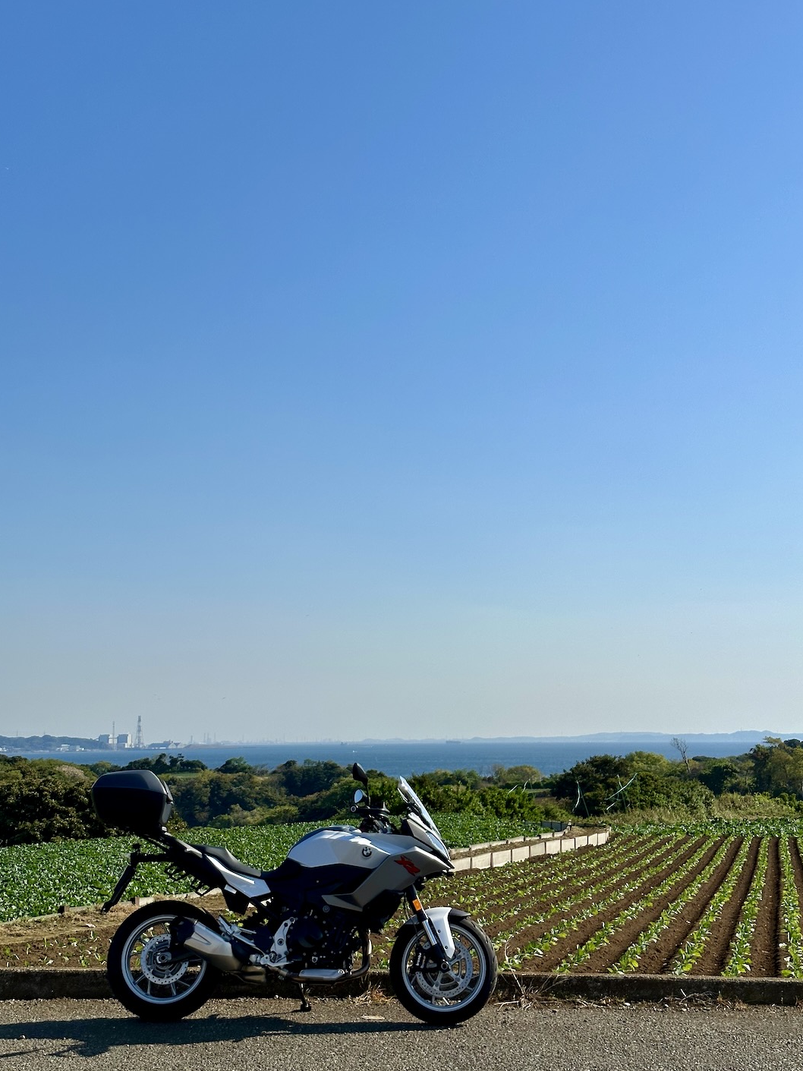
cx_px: 405
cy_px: 545
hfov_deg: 29.7
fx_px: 1516
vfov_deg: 38.9
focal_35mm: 49
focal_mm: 6.86
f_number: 1.78
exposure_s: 1/8197
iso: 64
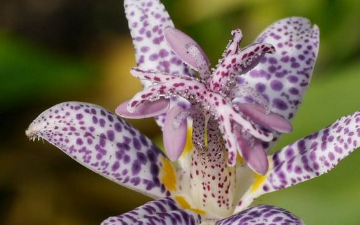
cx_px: 213
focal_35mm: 128
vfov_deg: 10.2
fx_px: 1256
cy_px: 134
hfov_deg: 16.3
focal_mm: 45
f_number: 9
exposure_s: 1/500
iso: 640
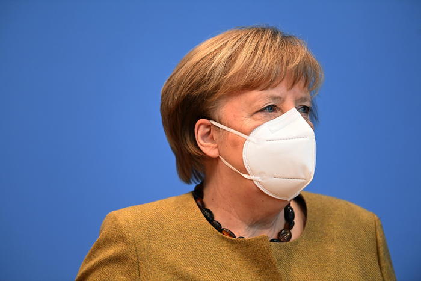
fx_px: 2339
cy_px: 140
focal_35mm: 200
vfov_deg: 6.9
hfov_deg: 10.3
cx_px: 210
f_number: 3.2
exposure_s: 1/500
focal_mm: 200
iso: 1600
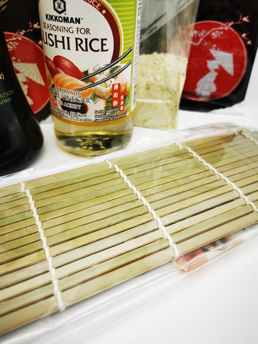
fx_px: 268
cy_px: 172
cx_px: 129
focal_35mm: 27
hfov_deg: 51.4
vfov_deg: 65.3
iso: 50
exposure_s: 1/186
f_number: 1.6
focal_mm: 5.56
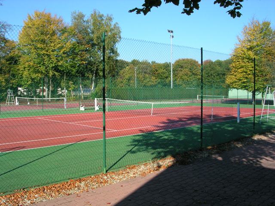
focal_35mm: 37
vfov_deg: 38.7
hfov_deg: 50.1
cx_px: 138
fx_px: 294
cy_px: 103
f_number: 4.5
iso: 100
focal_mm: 5.6
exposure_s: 1/286
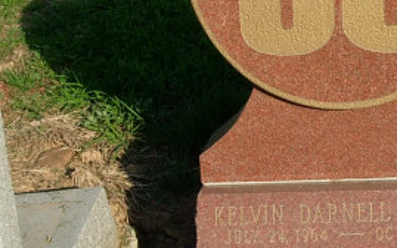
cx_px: 341
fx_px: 1038
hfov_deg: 21.3
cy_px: 137
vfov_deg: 13.6
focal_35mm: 96
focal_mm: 7.8
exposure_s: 1/483
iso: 79
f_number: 4.8
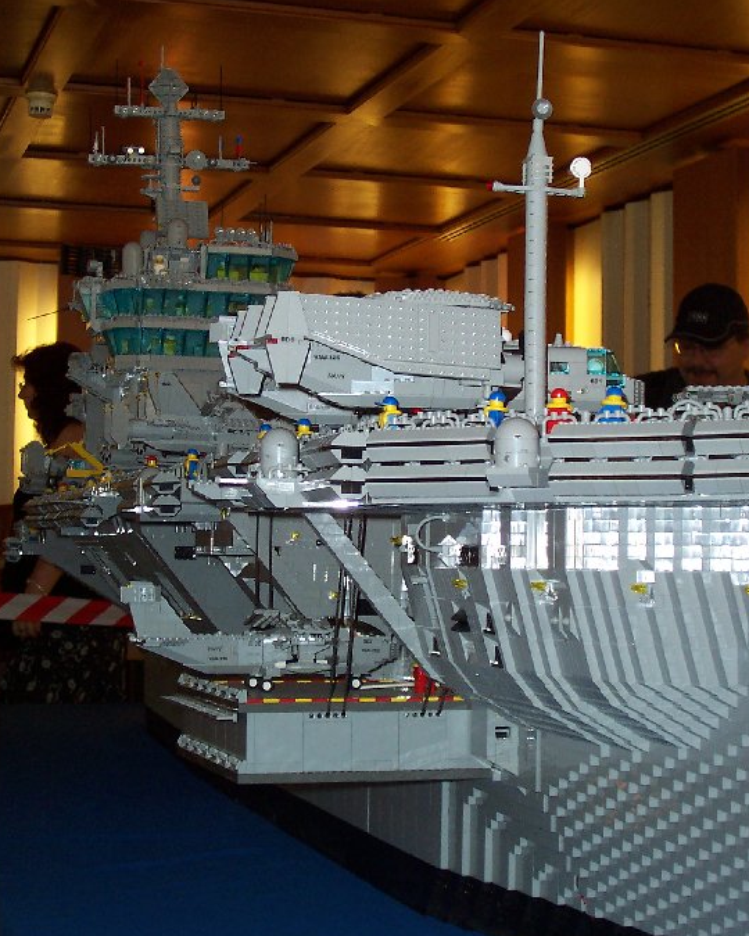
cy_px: 447
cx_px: 408
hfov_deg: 22.8
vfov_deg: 28.3
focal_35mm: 67
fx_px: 1857
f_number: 3.4
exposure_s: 1/60
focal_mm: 8.6
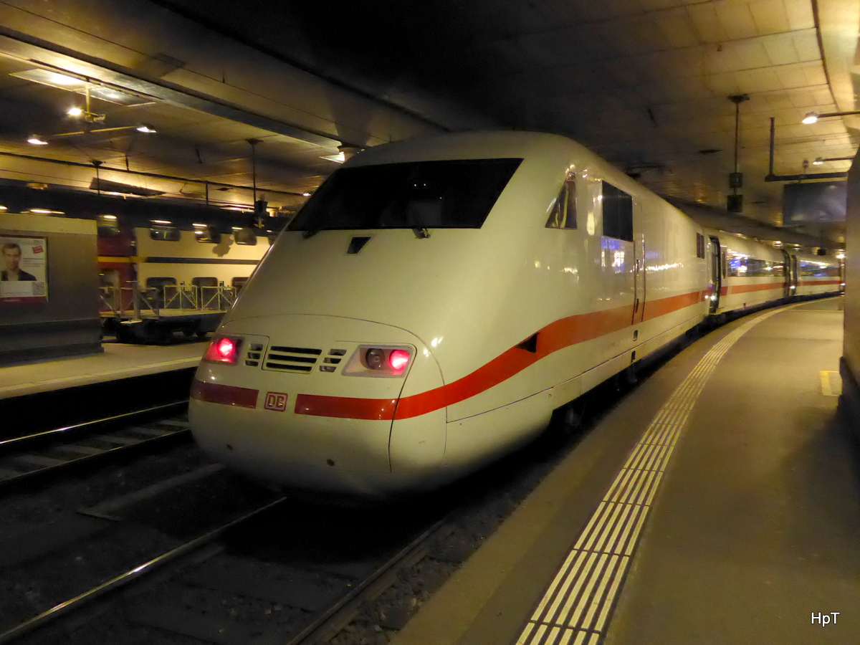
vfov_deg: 48.2
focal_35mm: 29
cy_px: 322
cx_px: 430
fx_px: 720
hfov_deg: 61.7
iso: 1600
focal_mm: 5
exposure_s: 1/50
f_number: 3.5
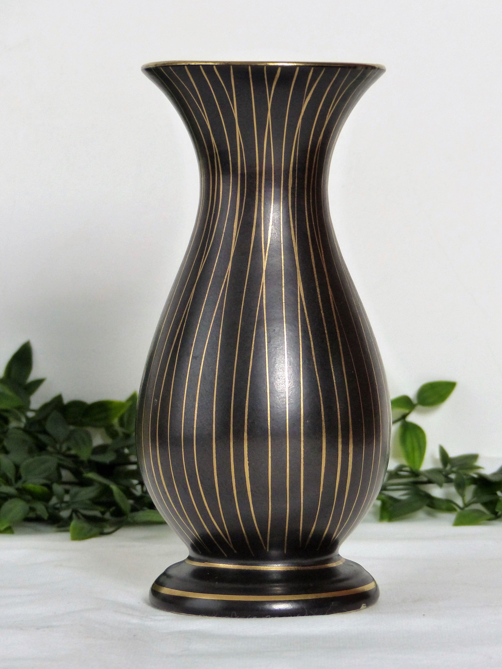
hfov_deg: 11.0
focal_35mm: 135
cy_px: 344
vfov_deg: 14.6
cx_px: 264
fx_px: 2611
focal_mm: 20.9
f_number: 2.8
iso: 400
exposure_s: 1/30
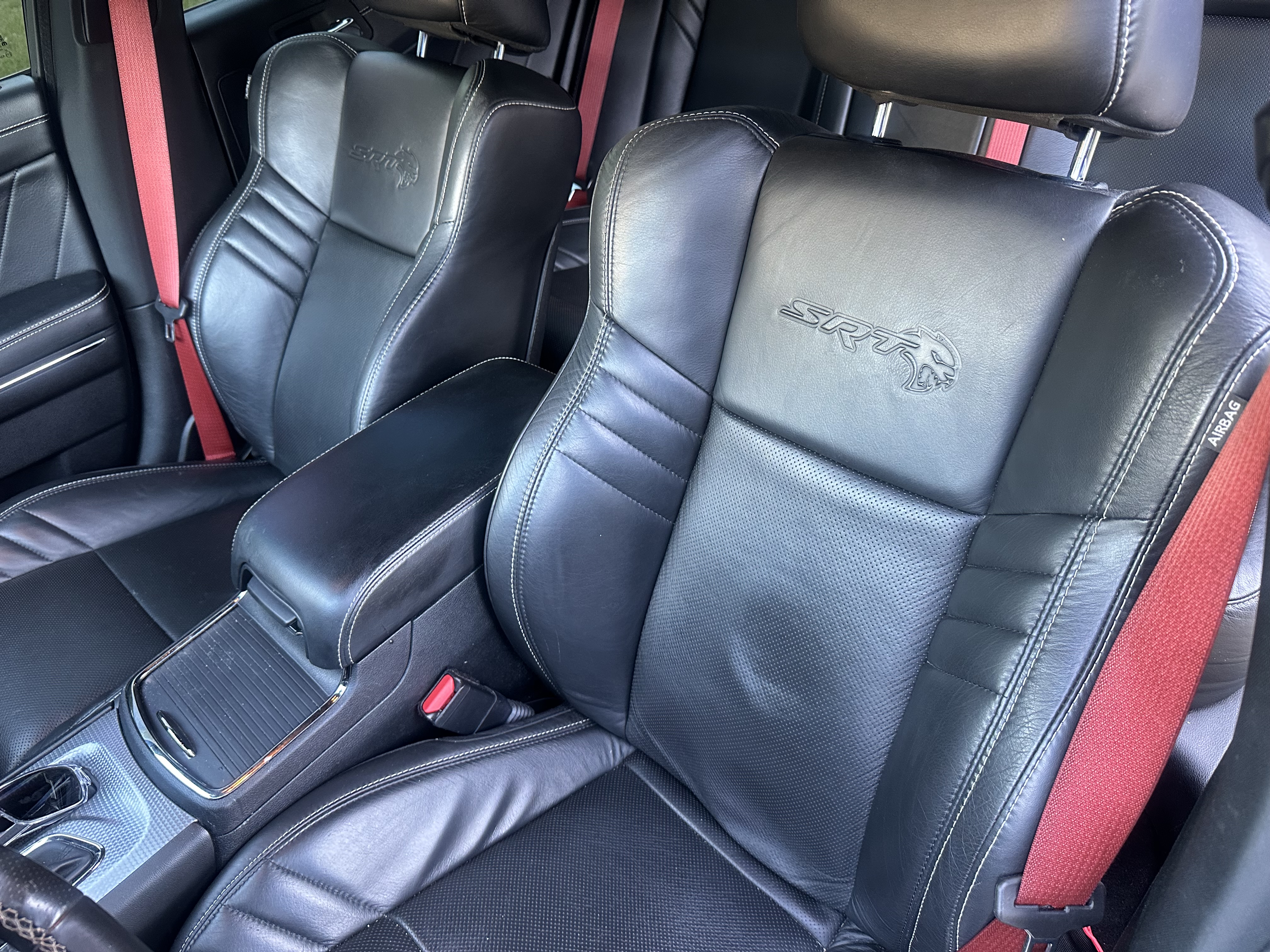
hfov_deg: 71.6
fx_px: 881
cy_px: 476
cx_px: 635
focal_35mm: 24
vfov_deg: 56.8
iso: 320
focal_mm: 6.86
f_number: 1.78
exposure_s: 1/60
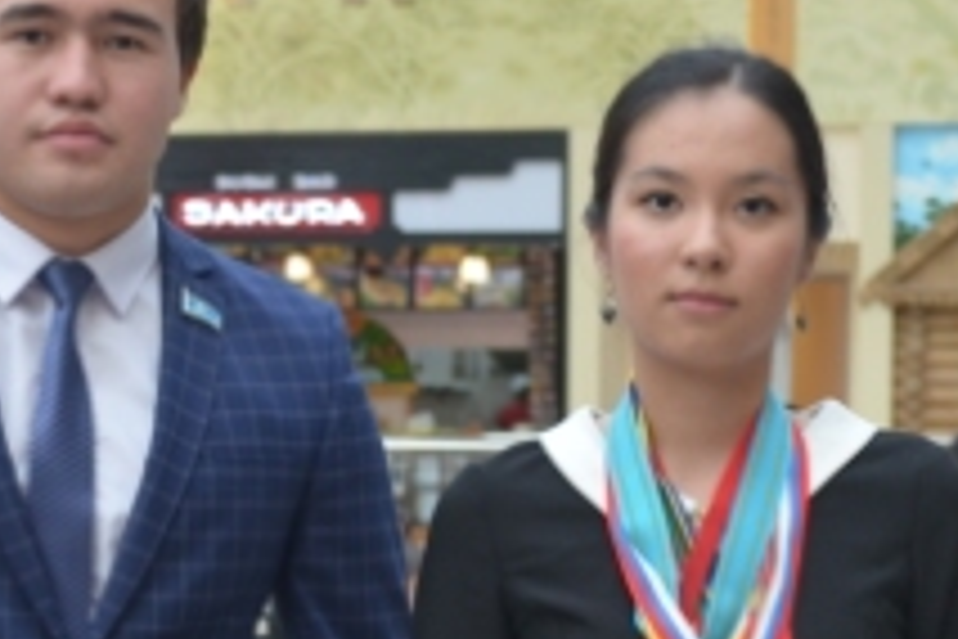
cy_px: 428
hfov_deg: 13.5
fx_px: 4045
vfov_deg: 9.0
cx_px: 396
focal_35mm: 152
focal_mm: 36
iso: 400
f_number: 5
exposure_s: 1/40
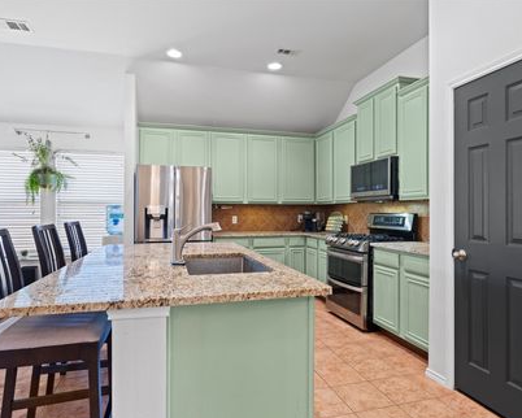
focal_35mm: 22
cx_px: 256
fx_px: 334
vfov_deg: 64.1
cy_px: 212
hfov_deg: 76.1
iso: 800
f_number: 9
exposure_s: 1.6
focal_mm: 18.5
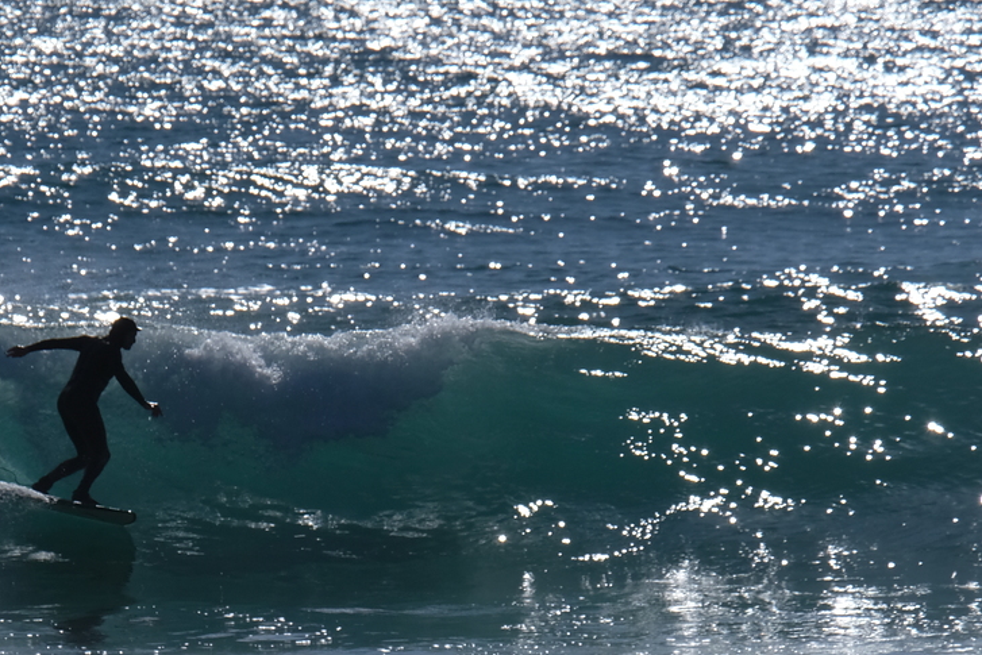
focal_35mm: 759
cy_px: 544
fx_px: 20707
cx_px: 280
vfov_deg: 1.8
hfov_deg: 2.7
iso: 200
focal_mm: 230
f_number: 11
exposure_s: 1/1000
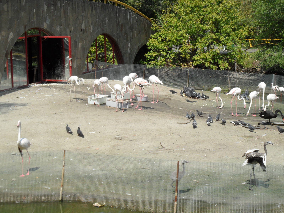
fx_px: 820
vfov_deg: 14.8
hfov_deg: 19.6
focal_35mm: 100
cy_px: 106
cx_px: 142
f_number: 4.4
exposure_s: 1/1500
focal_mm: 16.3
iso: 200
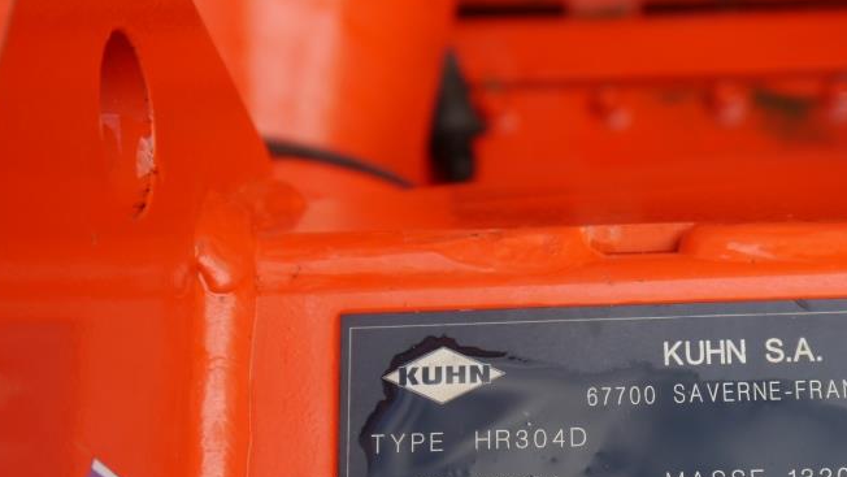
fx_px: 1460
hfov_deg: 32.1
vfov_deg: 18.1
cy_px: 483
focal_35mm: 65
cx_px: 569
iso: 160
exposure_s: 1/125
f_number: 5
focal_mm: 19
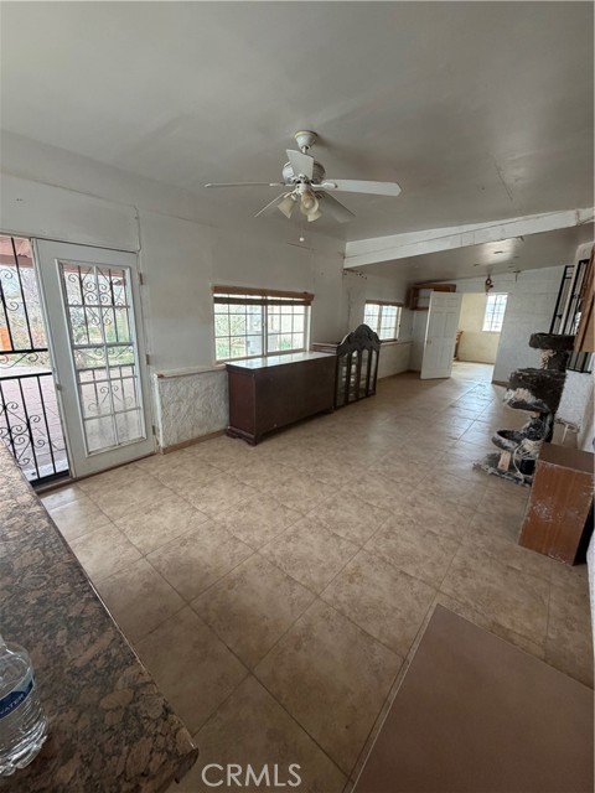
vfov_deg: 102.1
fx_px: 321
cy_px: 396
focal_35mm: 14
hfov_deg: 85.7
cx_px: 298
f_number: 2.2
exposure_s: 1/95
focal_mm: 2.22
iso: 320
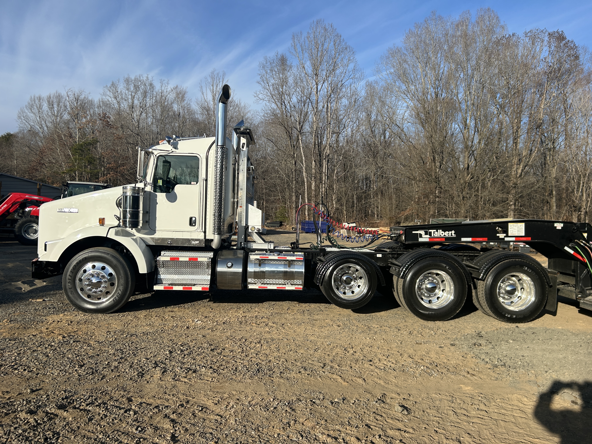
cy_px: 222
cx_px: 296
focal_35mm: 26
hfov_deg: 67.3
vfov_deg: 53.1
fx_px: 445
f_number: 1.5
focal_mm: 5.7
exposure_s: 1/3968
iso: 50
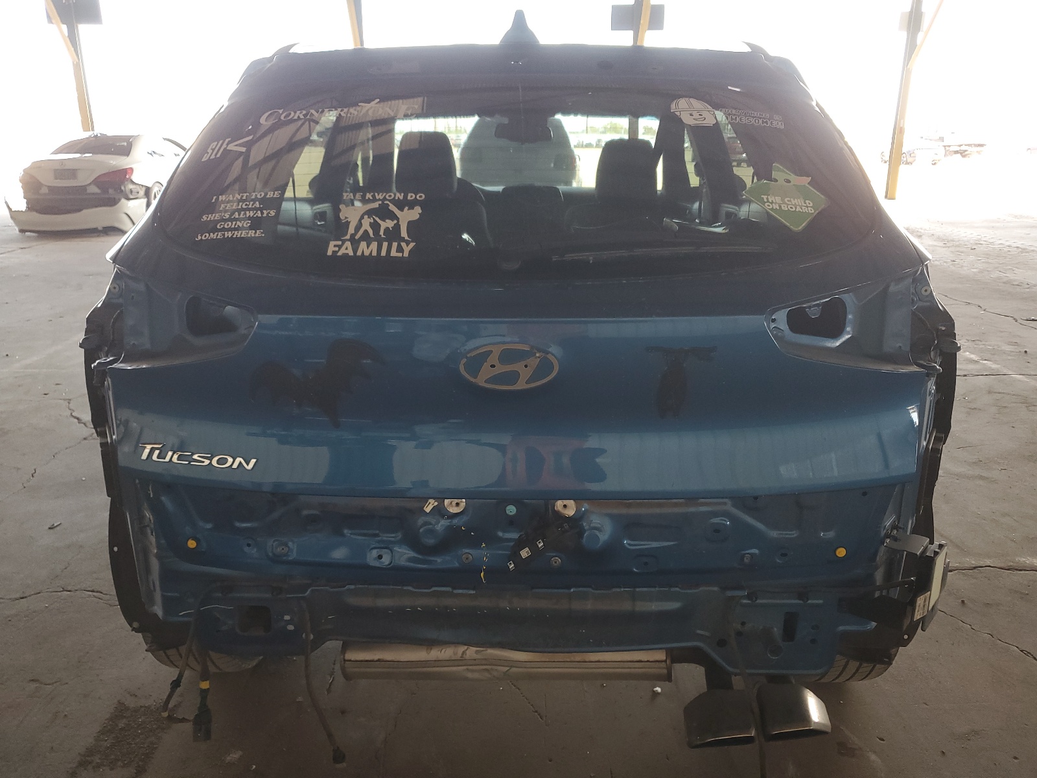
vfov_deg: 53.1
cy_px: 389
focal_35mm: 26
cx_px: 518
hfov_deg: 67.3
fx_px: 779
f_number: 1.5
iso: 82
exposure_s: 1/120
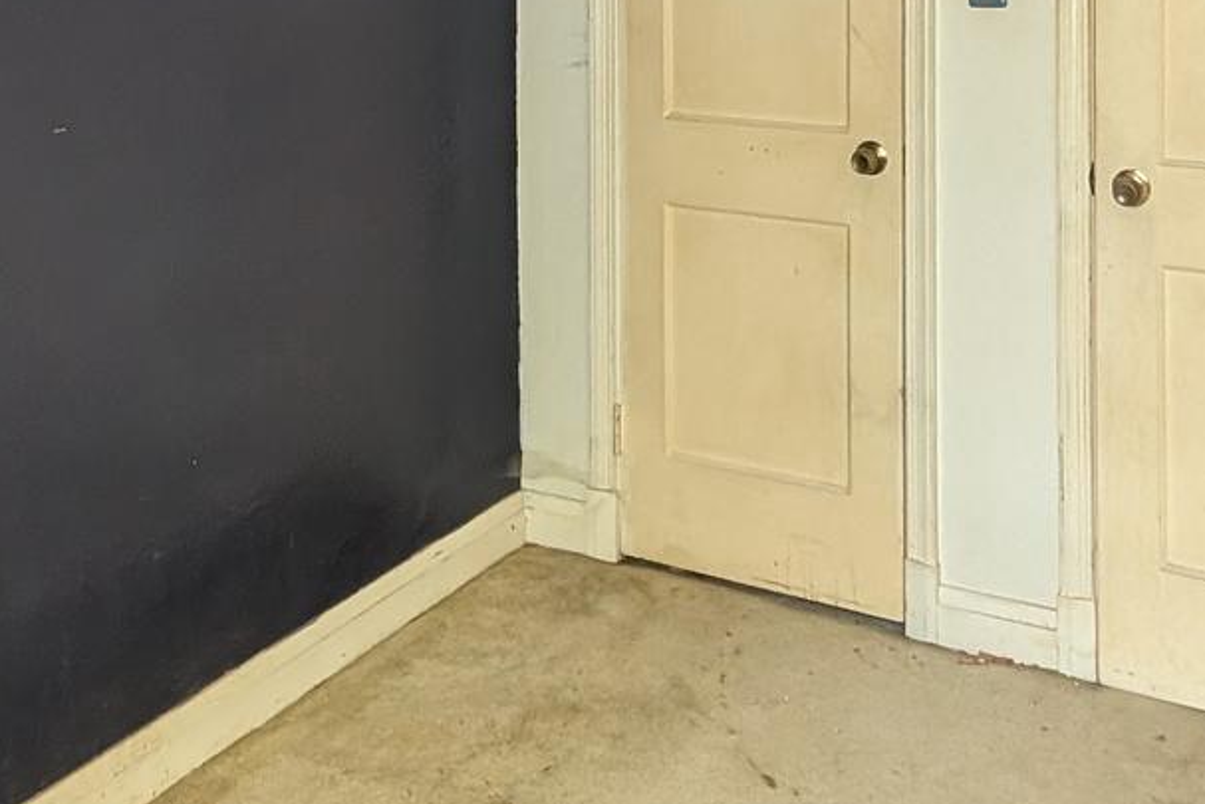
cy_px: -87
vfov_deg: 28.8
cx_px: 671
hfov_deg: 46.3
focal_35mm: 42
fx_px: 1406
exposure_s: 1/25
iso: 452
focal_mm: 2.23
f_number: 1.95
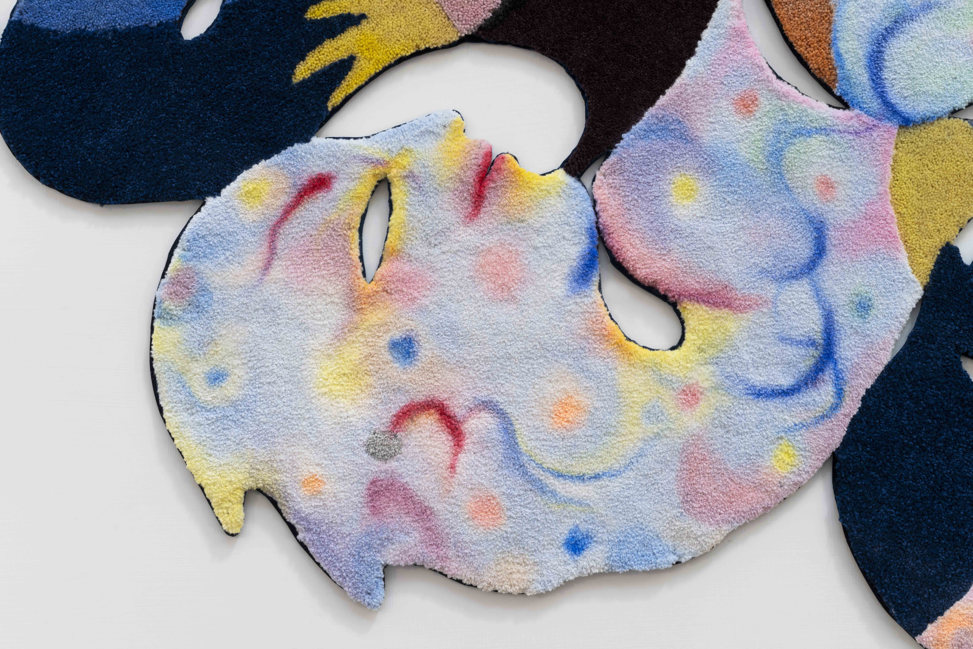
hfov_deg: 36.2
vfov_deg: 24.6
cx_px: 486
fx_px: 1486
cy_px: 324
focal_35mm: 55
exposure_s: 1.6
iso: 160
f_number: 13
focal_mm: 55
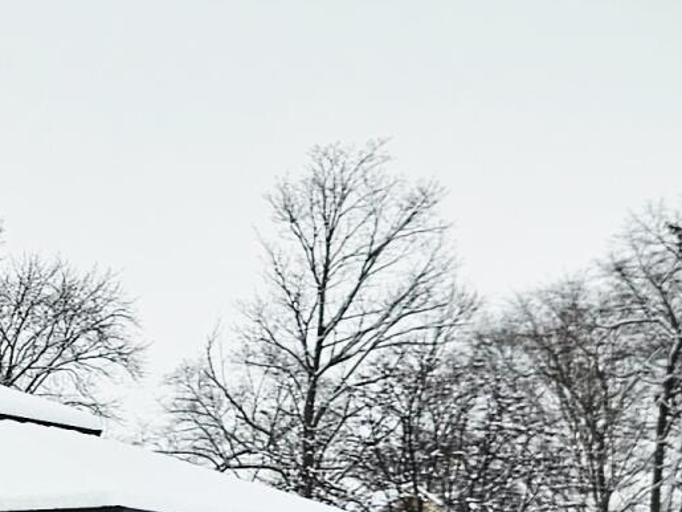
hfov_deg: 10.9
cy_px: 458
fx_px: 2639
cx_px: -1228
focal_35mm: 134
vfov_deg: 11.0
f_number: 1.7
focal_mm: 6.3
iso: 10
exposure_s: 1/435
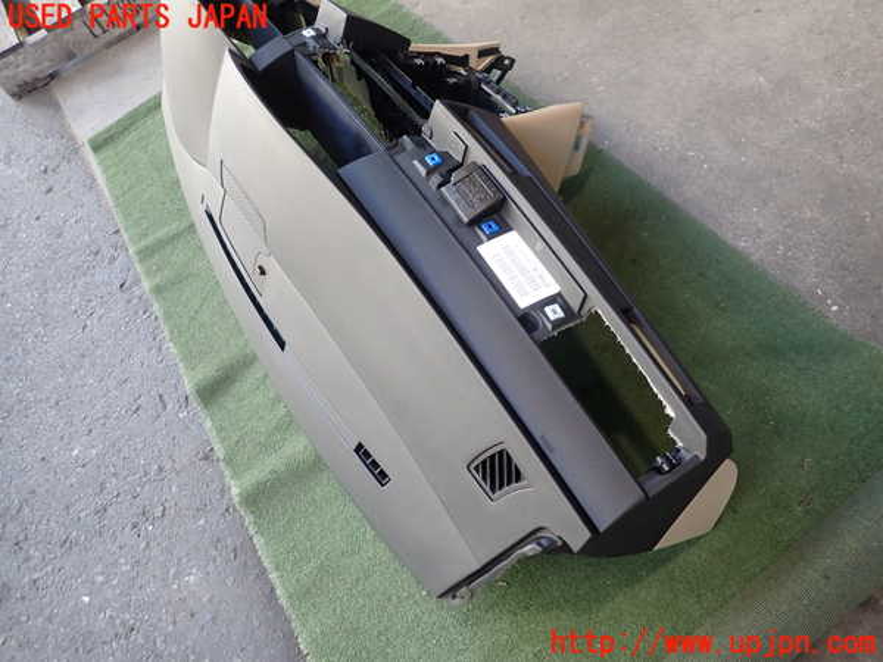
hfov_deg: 69.4
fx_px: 638
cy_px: 331
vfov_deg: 54.9
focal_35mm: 25
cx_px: 442
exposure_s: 1/80
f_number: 2
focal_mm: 4.5
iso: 200
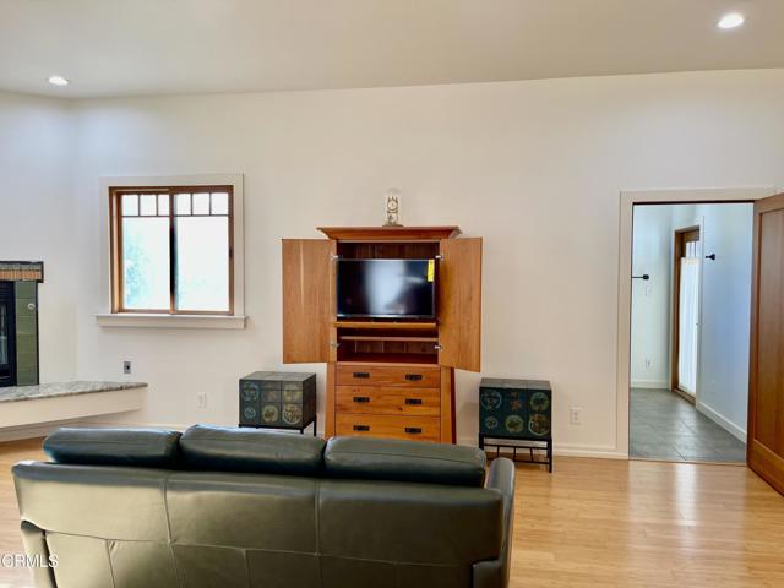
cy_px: 294
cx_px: 392
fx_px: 566
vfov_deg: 54.9
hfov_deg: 69.4
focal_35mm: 25
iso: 100
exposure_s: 1/120
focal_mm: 5.1
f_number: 1.6
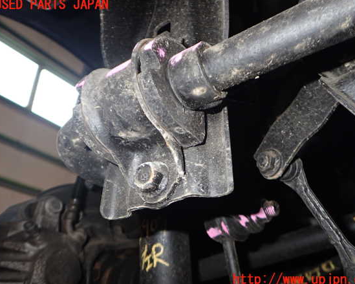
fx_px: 336
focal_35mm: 32
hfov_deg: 55.7
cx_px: 185
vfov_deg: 45.8
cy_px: 142
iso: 320
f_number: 6.3
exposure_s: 1/30
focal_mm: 5.4
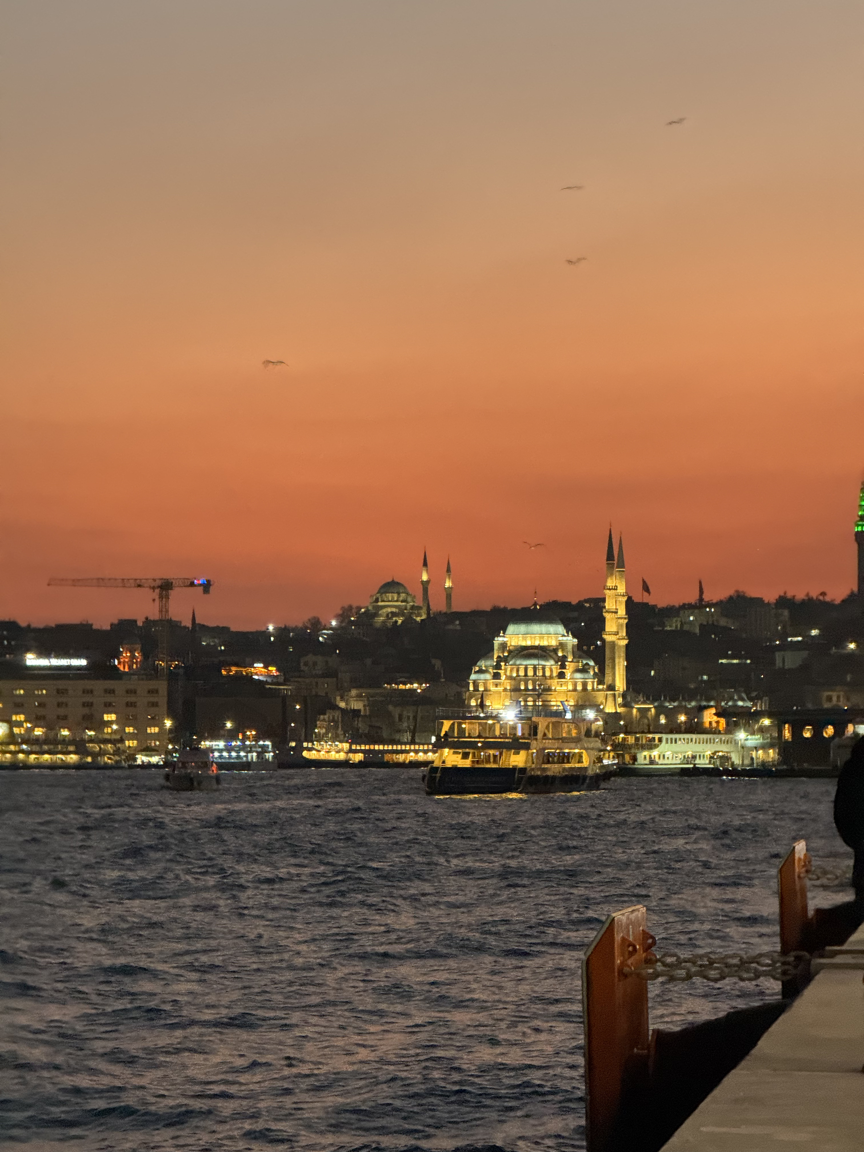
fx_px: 3994
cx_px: 432
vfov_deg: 16.4
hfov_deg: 12.3
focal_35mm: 120
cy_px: 576
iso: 1250
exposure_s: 1/25
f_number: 2.8
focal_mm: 15.66
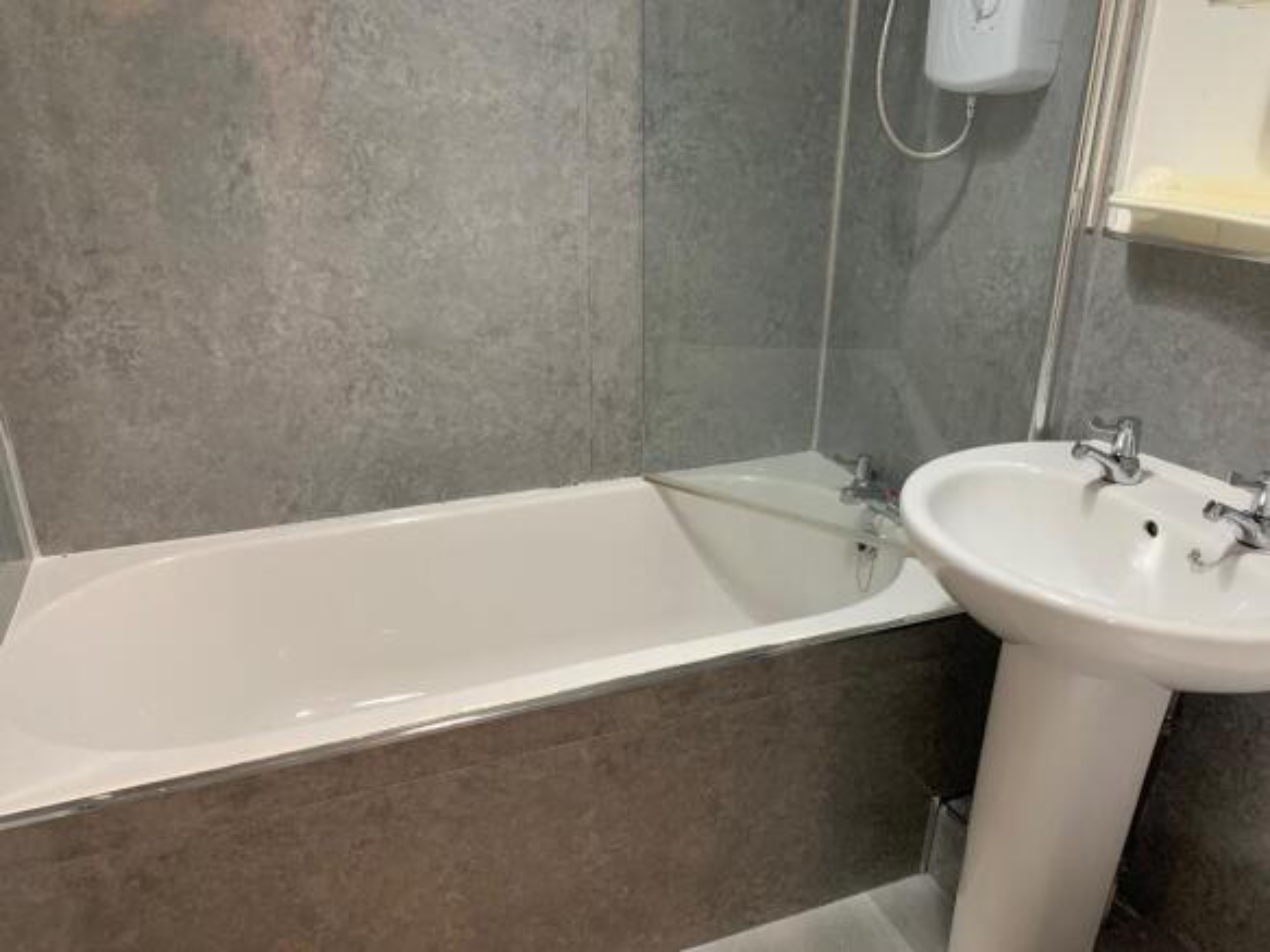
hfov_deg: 67.3
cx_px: 635
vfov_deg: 53.0
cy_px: 476
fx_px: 954
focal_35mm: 26
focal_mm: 4.25
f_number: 1.8
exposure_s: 1/60
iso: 320
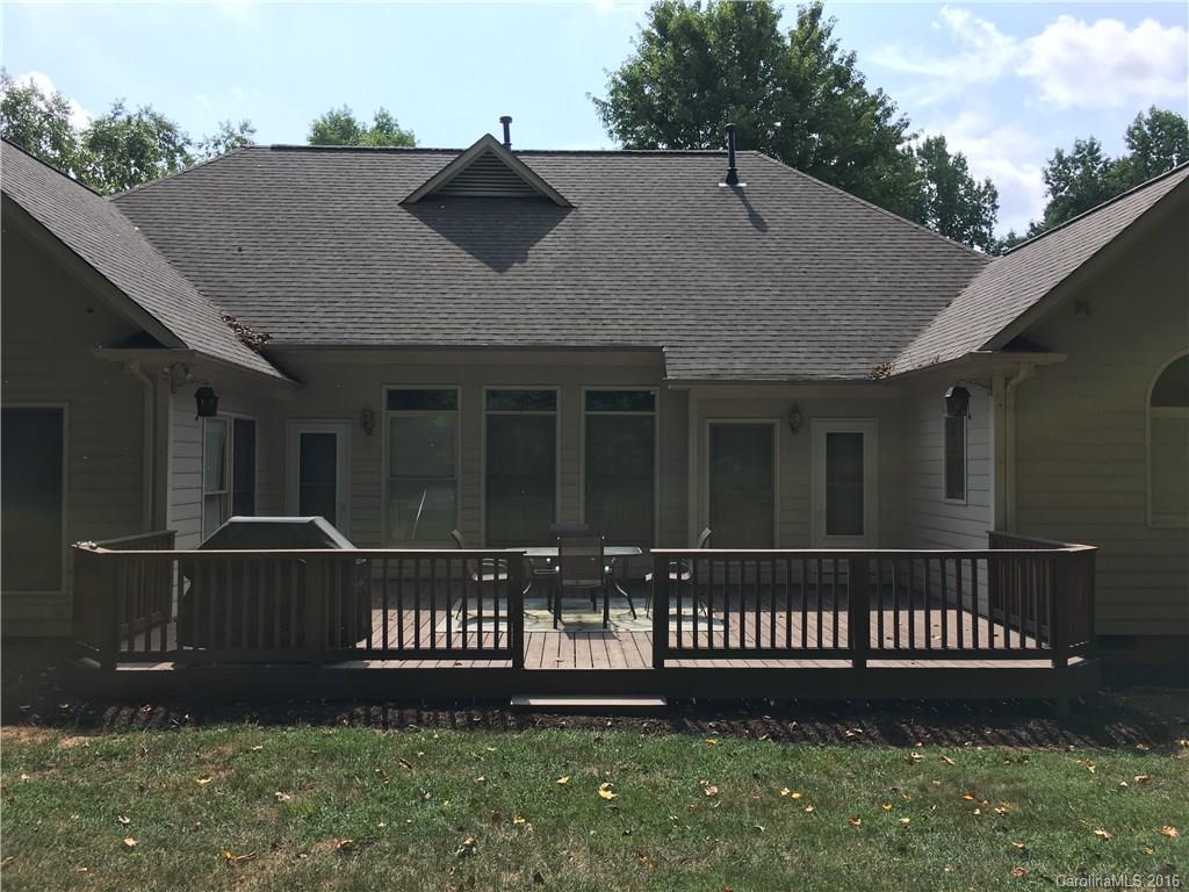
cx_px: 594
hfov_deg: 61.7
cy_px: 446
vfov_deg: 48.2
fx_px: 996
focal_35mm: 29
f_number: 2.2
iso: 25
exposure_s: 1/894
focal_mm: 4.15
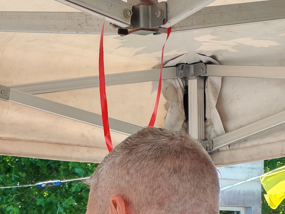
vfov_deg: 8.7
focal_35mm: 167
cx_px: 81
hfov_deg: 11.8
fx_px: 1375
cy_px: 296
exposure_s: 1/280
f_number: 1.95
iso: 50
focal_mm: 5.52
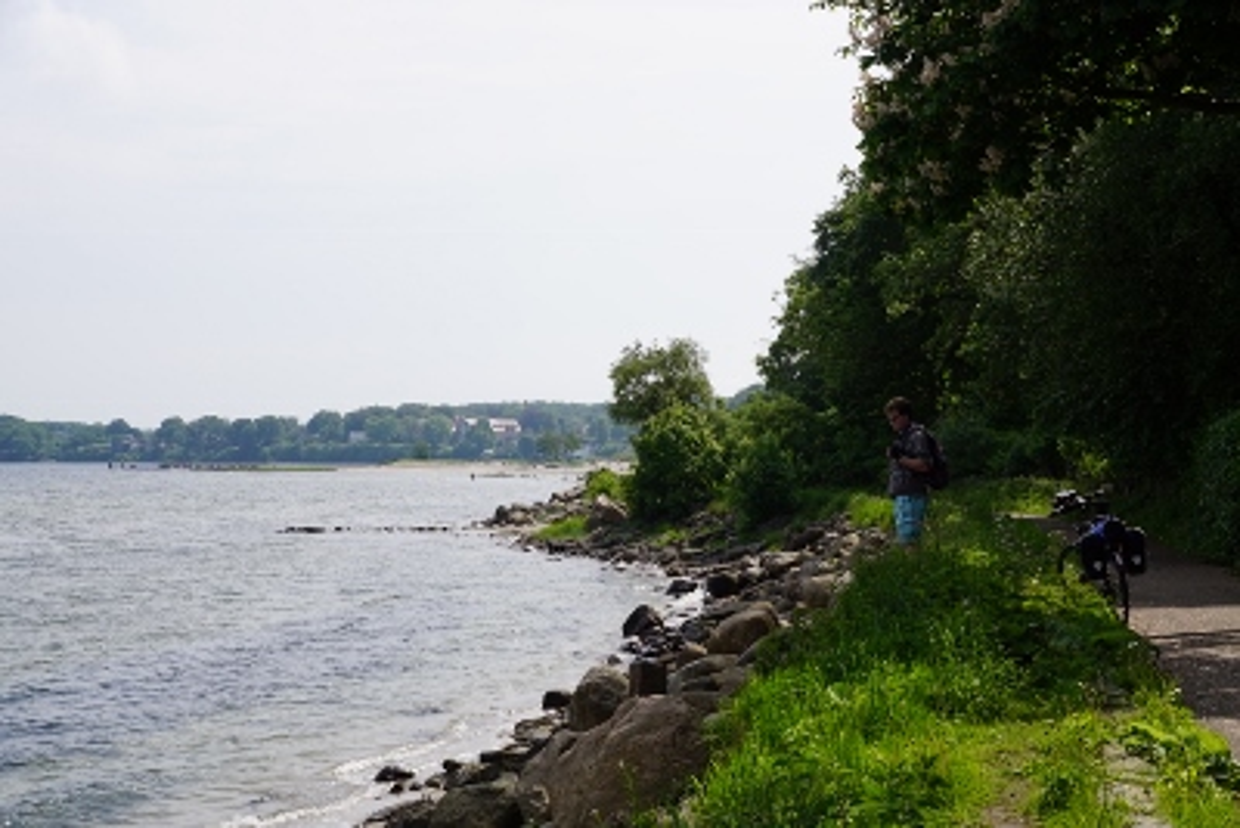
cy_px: 414
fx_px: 1809
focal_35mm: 52
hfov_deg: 37.8
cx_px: 620
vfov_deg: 25.8
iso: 100
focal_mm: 35
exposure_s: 1/200
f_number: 11
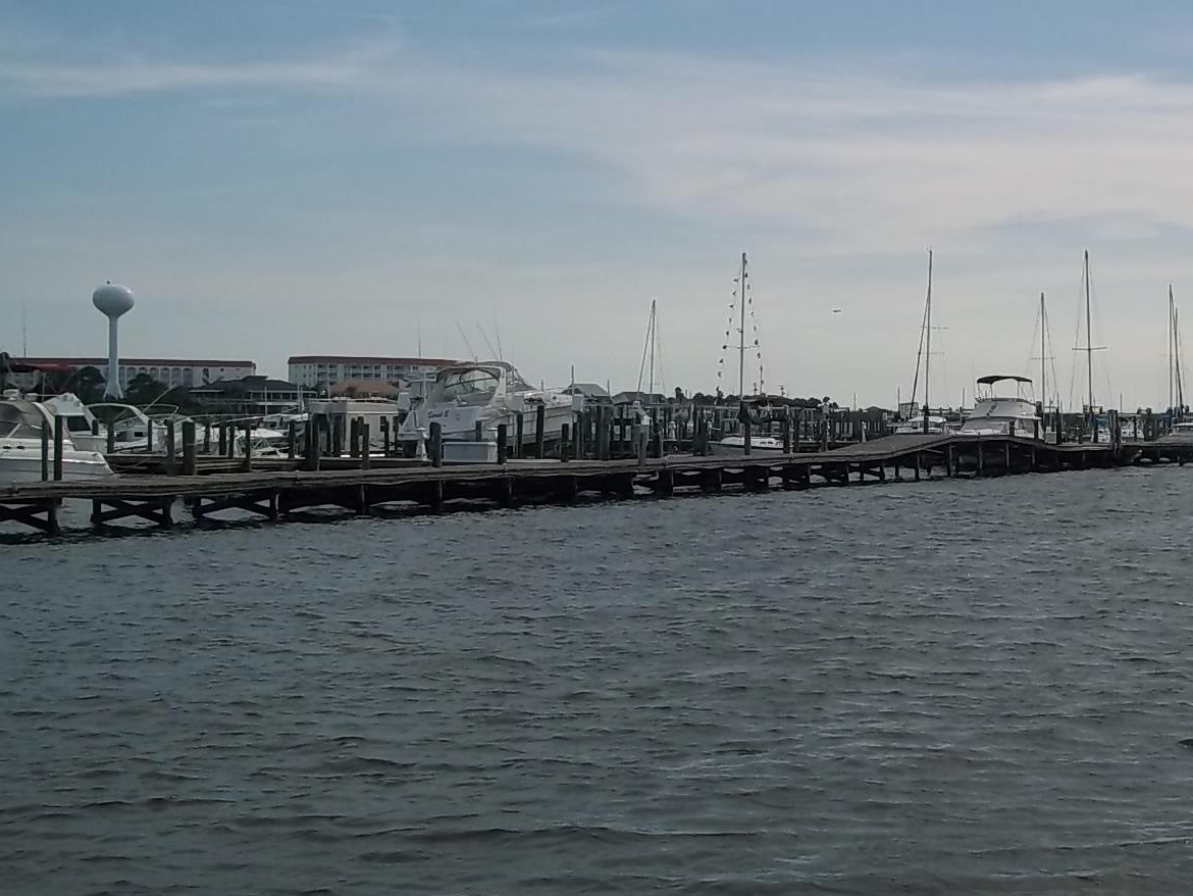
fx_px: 2172
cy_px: 409
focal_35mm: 63
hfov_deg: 30.2
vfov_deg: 23.3
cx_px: 901
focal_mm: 6.5
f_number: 8
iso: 80
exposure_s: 1/400
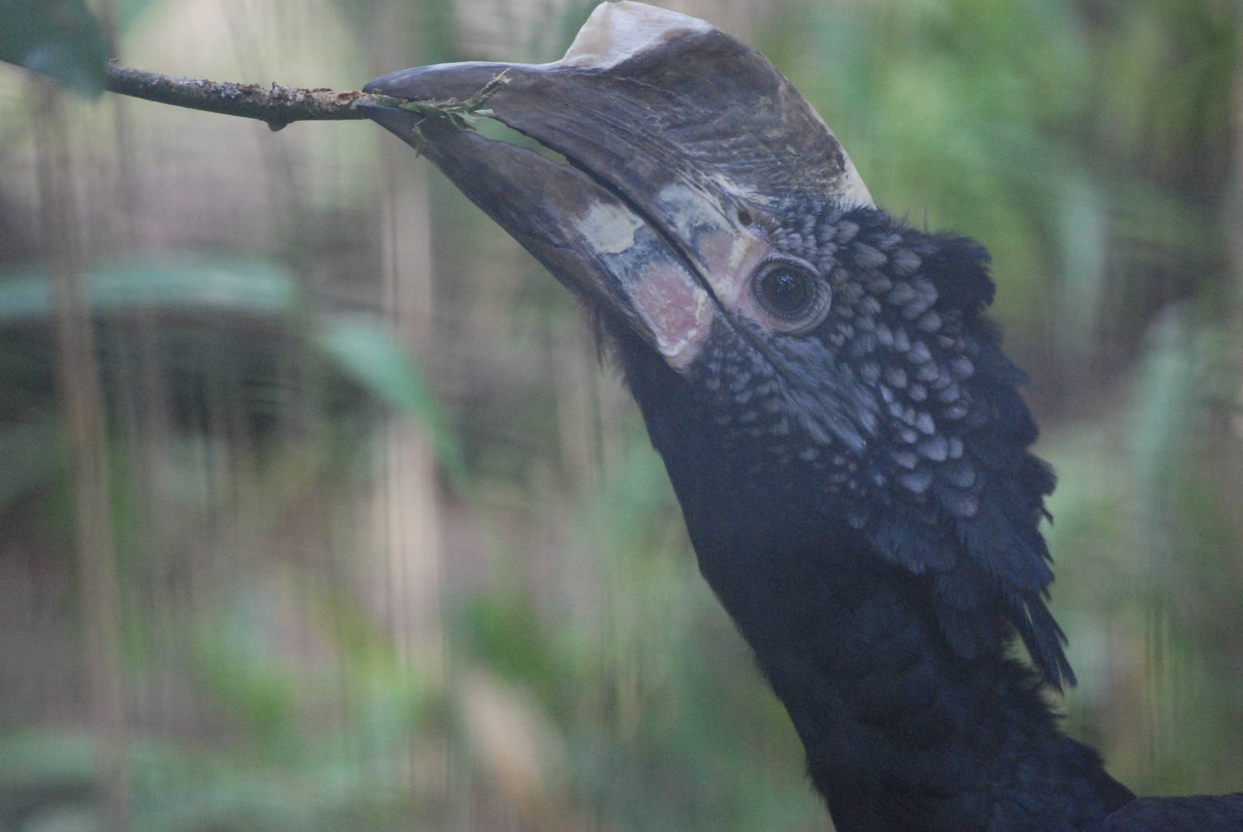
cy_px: 416
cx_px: 622
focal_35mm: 225
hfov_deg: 9.1
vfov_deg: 6.1
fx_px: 7778
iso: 1600
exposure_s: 1/160
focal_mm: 150
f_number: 4.5
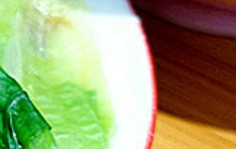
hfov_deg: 11.7
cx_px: -314
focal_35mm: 148
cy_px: 138
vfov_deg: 8.9
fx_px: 954
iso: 250
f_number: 2.5
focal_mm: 11.45
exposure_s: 1/40
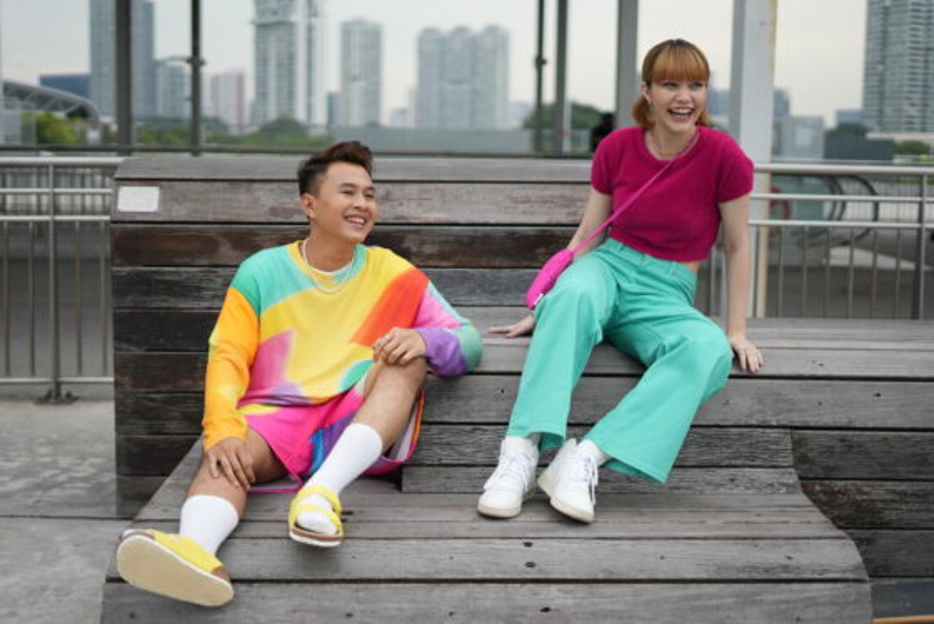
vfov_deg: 27.0
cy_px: 312
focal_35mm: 50
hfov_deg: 39.6
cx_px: 467
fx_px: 1298
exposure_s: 1/4000
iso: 400
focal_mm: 50
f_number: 1.8
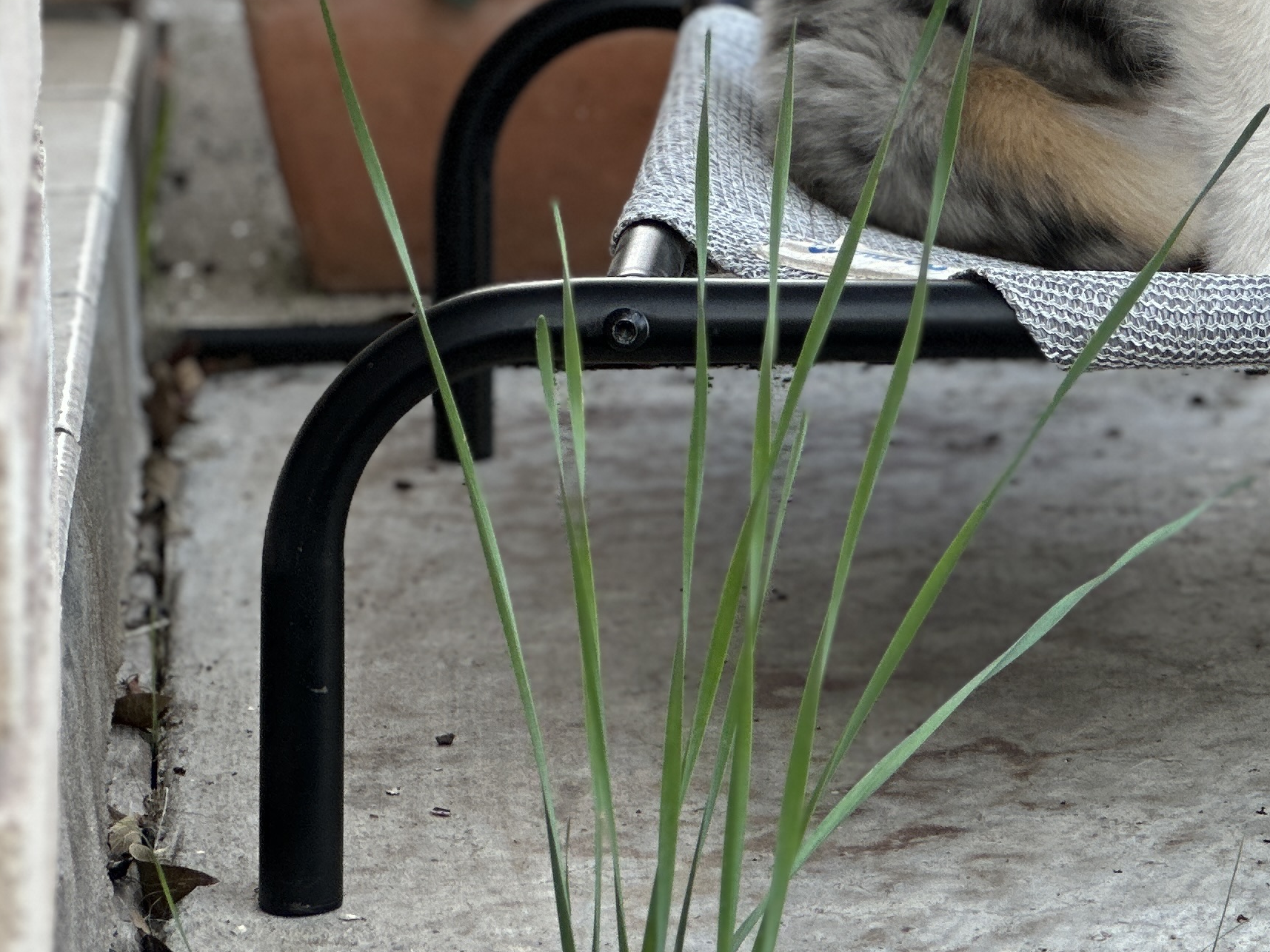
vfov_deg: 8.1
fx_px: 6640
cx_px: 1195
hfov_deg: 10.8
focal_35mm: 181
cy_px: -133
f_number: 2.8
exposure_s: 1/121
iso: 50
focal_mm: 9
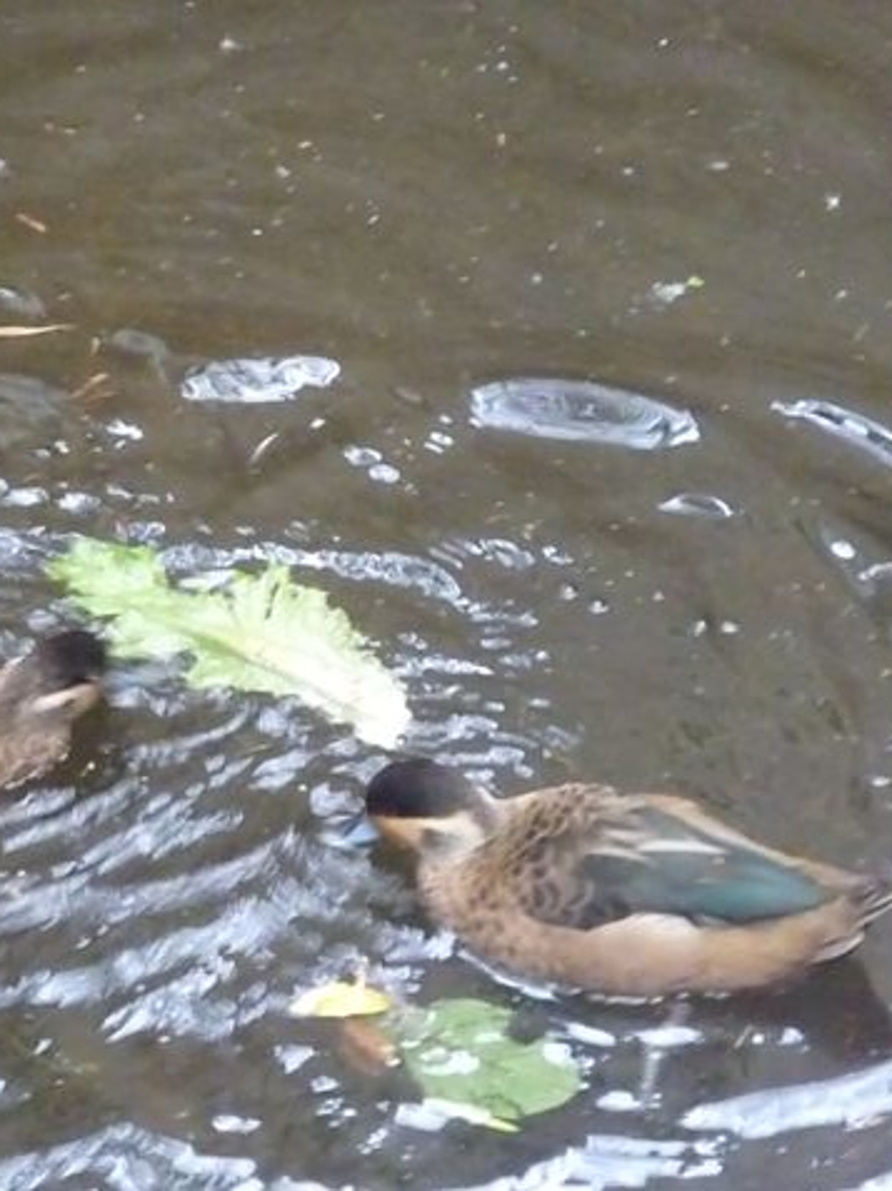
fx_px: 8085
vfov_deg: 8.4
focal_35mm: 235
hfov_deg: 6.3
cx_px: 165
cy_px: 597
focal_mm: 31.4
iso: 3200
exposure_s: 1/40
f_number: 5.8
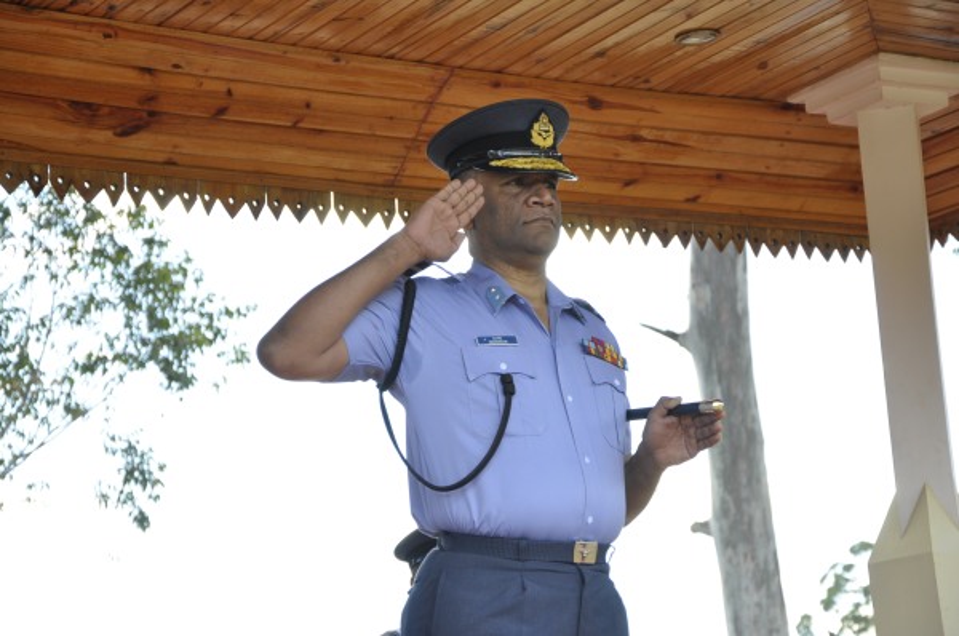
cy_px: 318
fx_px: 2793
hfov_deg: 19.5
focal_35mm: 105
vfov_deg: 13.0
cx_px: 480
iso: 200
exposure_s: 1/100
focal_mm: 70
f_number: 5.6
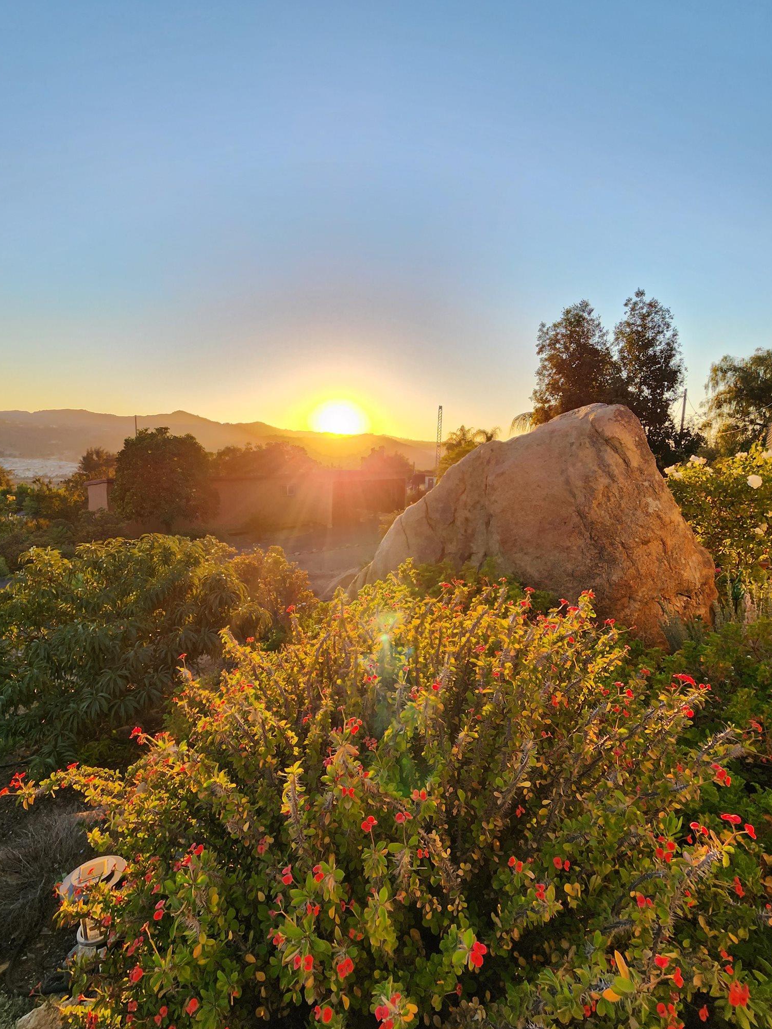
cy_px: 526
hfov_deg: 81.7
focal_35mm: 15
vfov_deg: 98.2
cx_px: 366
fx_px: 446
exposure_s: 1/296
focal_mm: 2.2
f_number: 2.2
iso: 50
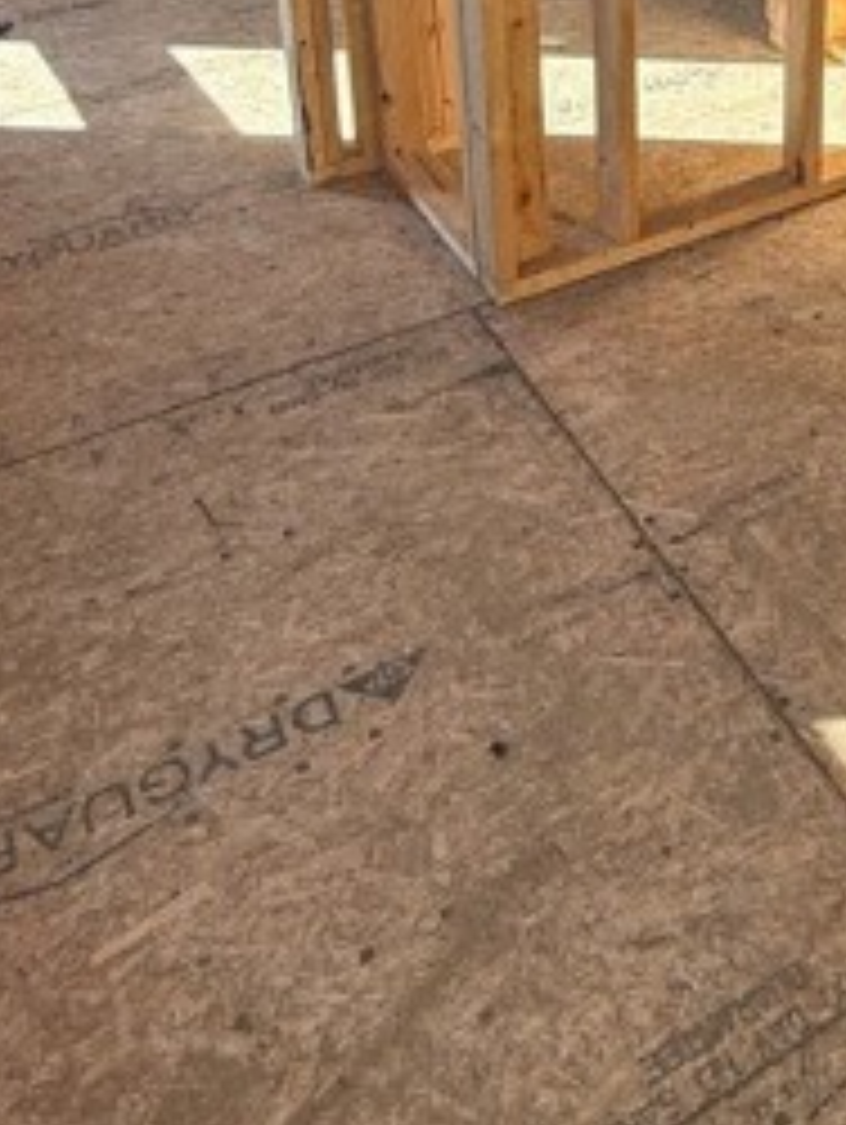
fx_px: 1399
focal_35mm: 43
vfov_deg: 37.3
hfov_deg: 32.8
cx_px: 666
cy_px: -90
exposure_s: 1/178
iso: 64
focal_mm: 2.22
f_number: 2.2
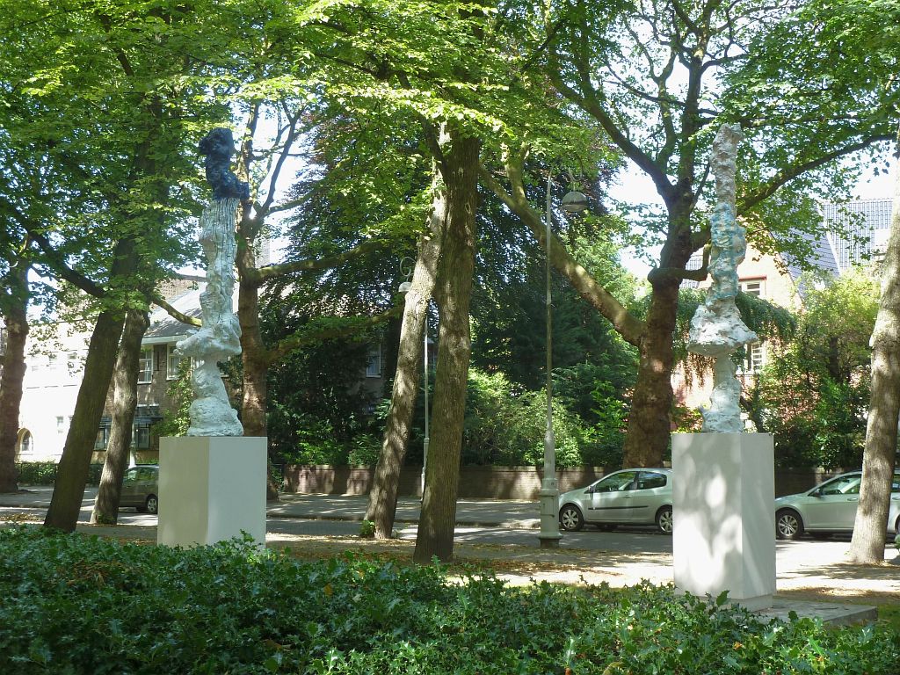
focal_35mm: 48
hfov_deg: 39.7
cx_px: 450
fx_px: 1248
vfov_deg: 30.3
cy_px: 338
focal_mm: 7.9
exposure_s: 1/50
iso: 80
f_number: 3.8
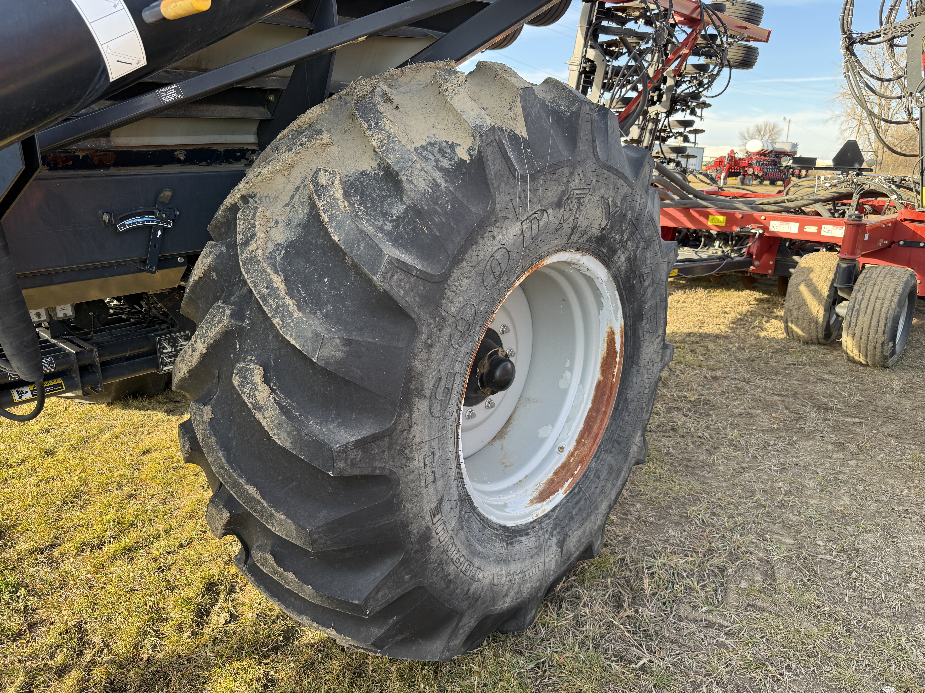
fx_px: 641
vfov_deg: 56.8
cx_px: 462
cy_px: 346
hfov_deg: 71.6
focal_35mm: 24
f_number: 1.78
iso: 100
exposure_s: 1/377
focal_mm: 6.76
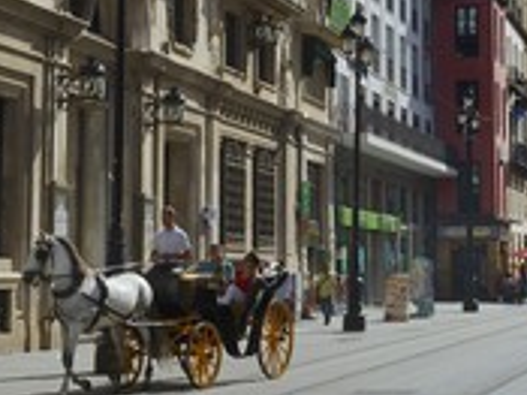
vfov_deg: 13.3
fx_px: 1689
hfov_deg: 17.6
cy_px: 72
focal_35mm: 111
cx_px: 422
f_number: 13
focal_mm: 48
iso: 200
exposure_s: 1/320
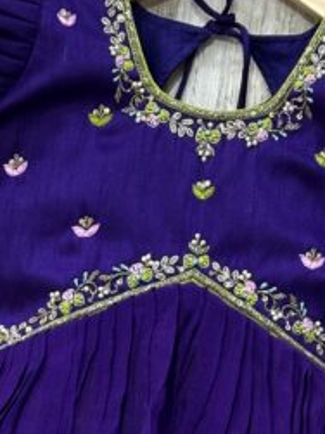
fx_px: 2080
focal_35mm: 166
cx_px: 157
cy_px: 517
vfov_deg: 11.7
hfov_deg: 8.9
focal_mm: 5.96
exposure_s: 1/50
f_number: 1.6
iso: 40
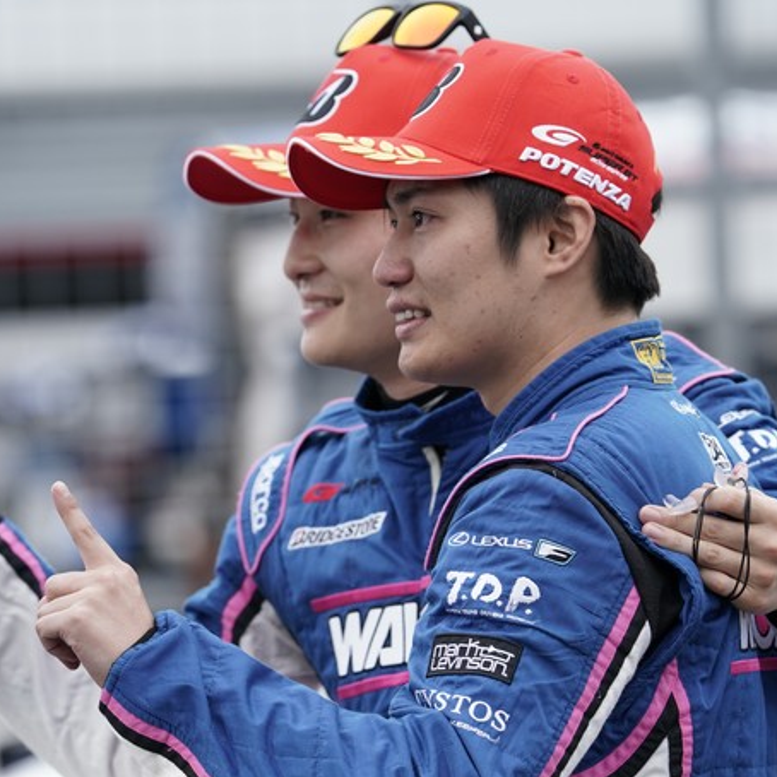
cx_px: 358
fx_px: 12393
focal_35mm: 488
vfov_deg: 3.6
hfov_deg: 3.6
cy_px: 397
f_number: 6.3
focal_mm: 362
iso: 800
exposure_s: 1/250
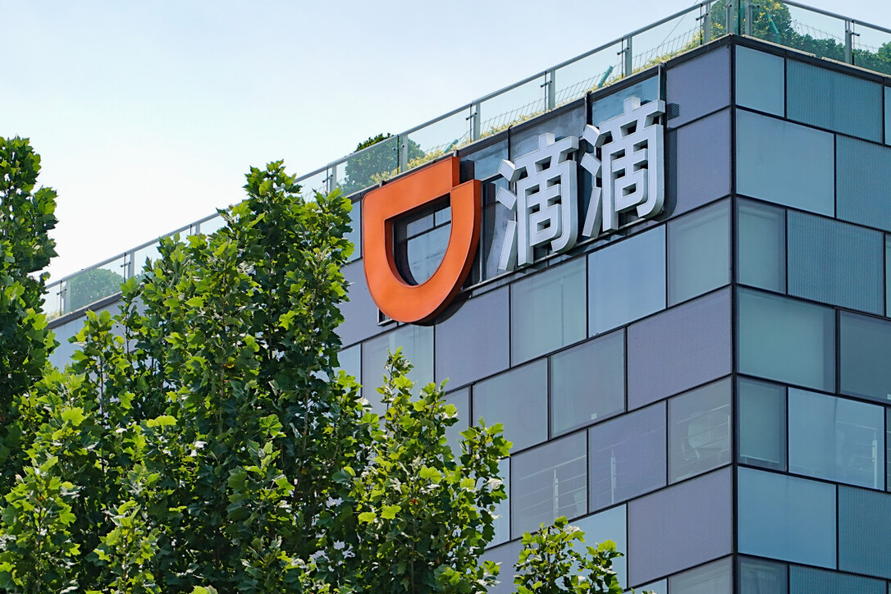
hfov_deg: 9.3
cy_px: 287
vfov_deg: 6.2
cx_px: 426
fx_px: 5469
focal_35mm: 221
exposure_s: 1/500
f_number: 4.5
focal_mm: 72
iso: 64
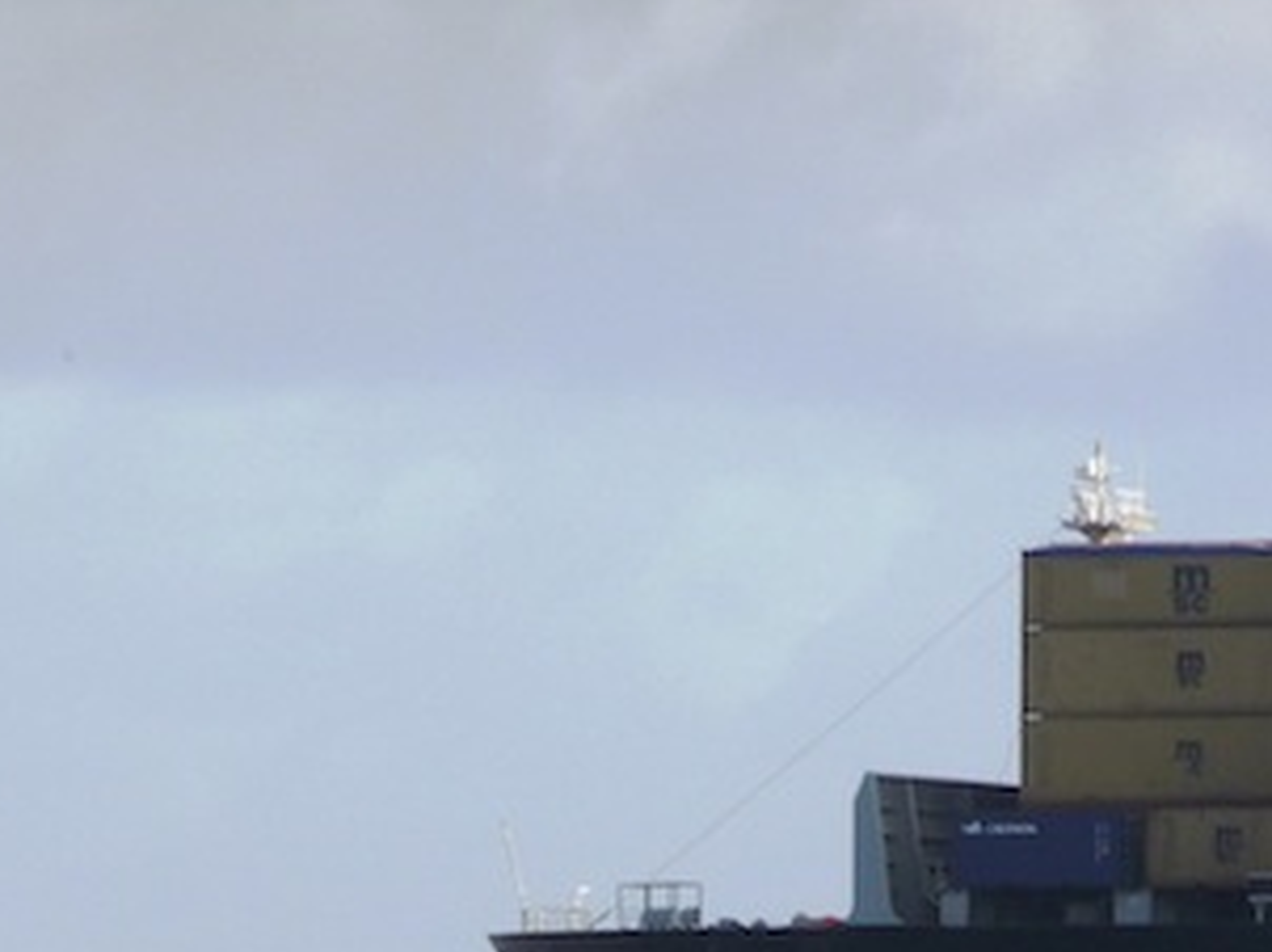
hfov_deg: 2.7
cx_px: 1162
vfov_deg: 2.0
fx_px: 27244
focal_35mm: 742
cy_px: 1255
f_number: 4.9
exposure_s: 1/320
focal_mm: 47
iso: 100
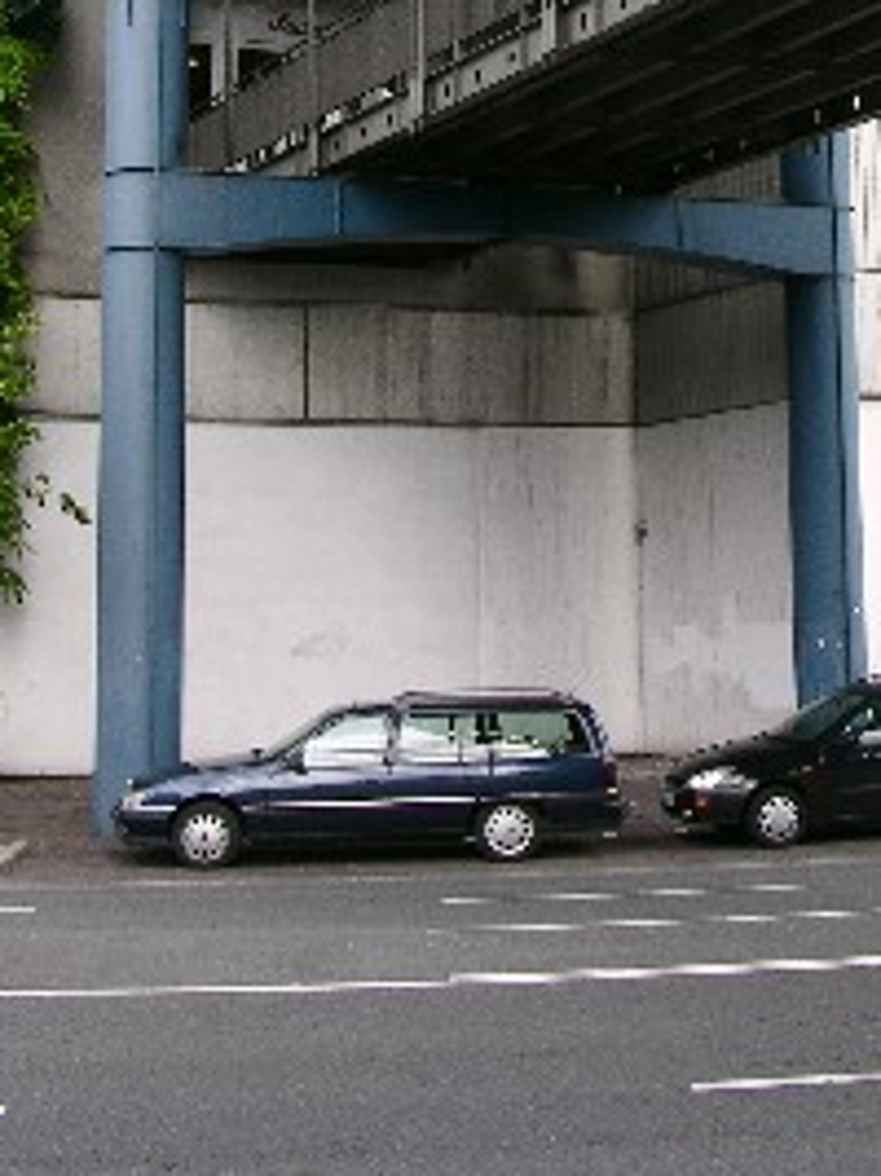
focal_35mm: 77
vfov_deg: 23.9
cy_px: -90
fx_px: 2615
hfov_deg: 19.0
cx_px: 621
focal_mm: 8.9
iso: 50
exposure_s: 1/64.2
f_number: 5.6
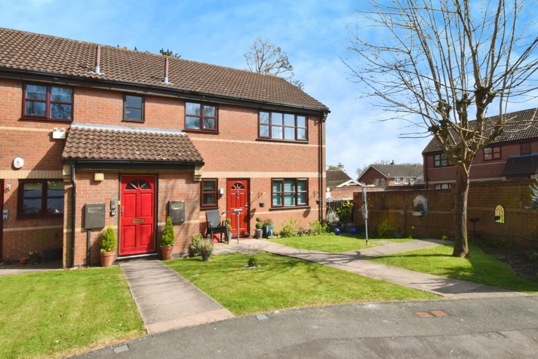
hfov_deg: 85.4
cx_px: 269
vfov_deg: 63.2
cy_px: 180
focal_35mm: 20
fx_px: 291
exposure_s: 1/200
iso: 1000
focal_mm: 13
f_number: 25
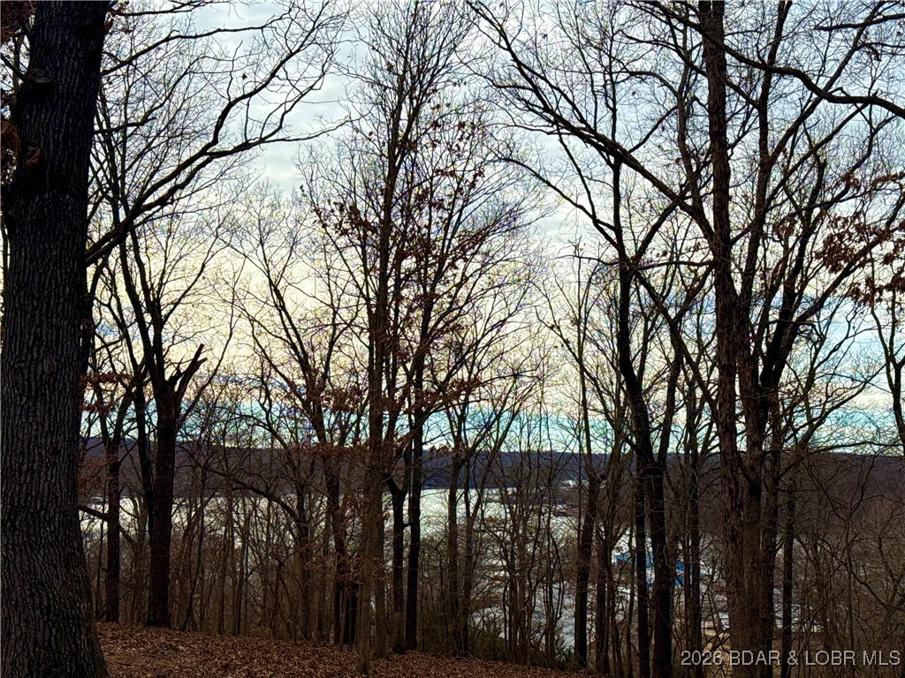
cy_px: 339
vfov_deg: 30.3
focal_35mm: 48
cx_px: 452
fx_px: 1255
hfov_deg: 39.7
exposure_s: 1/6536
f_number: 1.78
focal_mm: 6.76
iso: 64
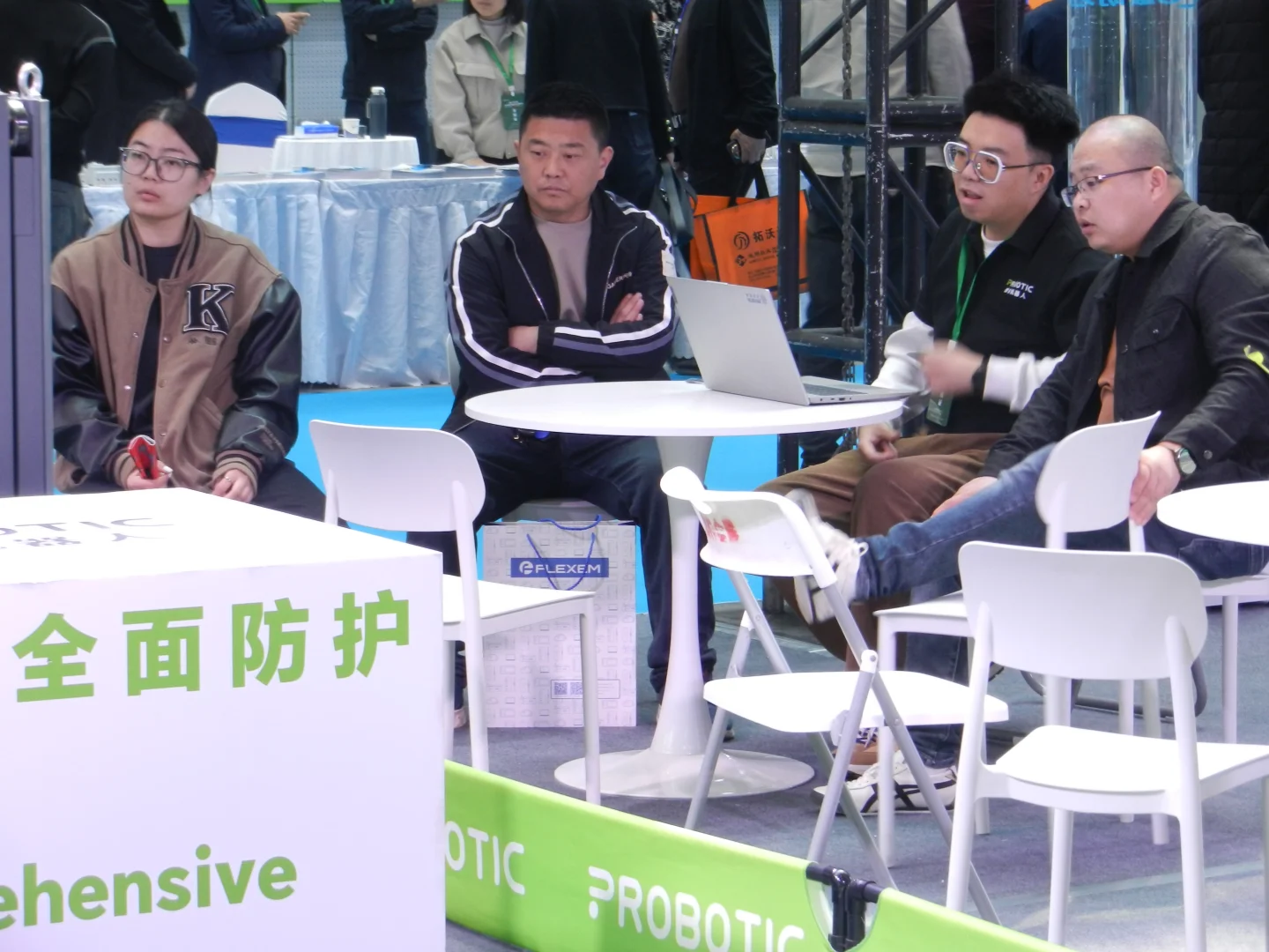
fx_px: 4509
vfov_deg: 12.0
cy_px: 476
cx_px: 634
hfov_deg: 16.0
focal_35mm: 123
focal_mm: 22.2
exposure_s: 1/30
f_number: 5.1
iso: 320
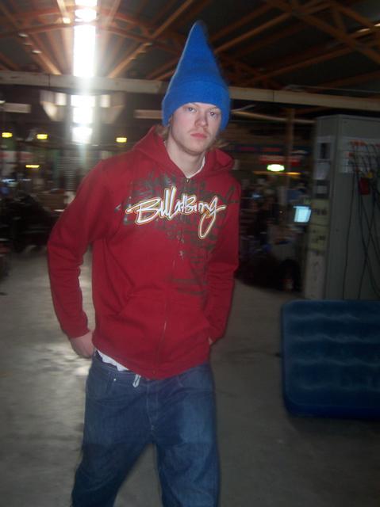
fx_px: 513
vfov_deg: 52.7
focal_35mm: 35
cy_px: 254
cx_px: 190
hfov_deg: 40.6
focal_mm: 5.6
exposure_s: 1/30
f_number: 2.8
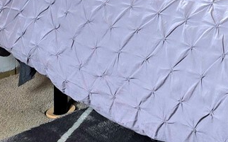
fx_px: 752
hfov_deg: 16.5
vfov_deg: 9.1
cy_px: -254
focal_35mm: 121
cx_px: 282
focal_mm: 6.3
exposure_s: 1/120
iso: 64
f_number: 1.7
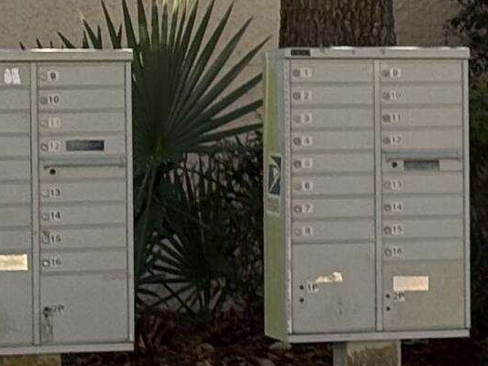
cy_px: 211
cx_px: 1272
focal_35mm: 297
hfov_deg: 6.3
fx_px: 4188
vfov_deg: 5.0
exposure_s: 1/933
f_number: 1.6
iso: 32
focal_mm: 5.96
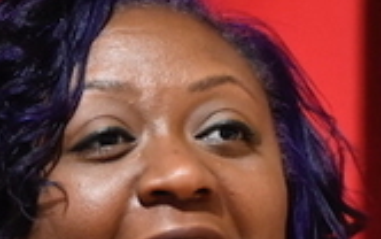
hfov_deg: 1.7
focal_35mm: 1258
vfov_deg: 1.0
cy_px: 647
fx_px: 13071
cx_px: 154
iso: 3200
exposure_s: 1/200
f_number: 2.8
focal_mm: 200
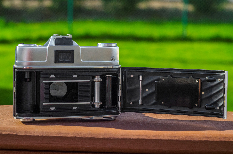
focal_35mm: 52
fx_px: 339
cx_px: 116
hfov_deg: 37.9
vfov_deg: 25.6
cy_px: 77
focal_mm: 35
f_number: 3.5
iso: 500
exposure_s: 1/800
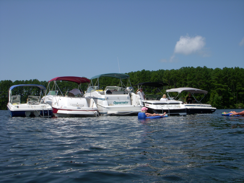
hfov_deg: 49.0
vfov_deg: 37.7
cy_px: 92
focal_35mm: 38
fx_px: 268
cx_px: 122
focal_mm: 6.3
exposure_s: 1/500
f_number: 6.6
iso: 100
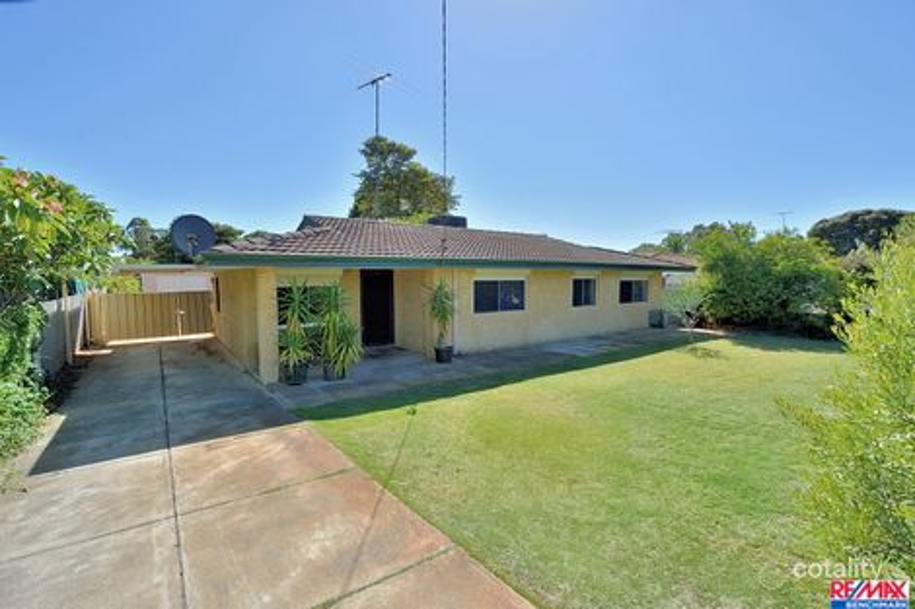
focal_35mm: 14
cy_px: 304
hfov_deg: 104.3
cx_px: 458
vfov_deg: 81.2
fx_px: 356
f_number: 11
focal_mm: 14
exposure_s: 1/250
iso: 100
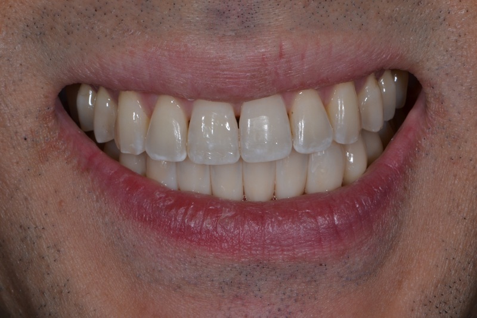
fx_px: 1689
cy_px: 159
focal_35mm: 128
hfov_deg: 16.1
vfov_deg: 10.7
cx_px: 238
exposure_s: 1/200
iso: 100
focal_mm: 85
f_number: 32
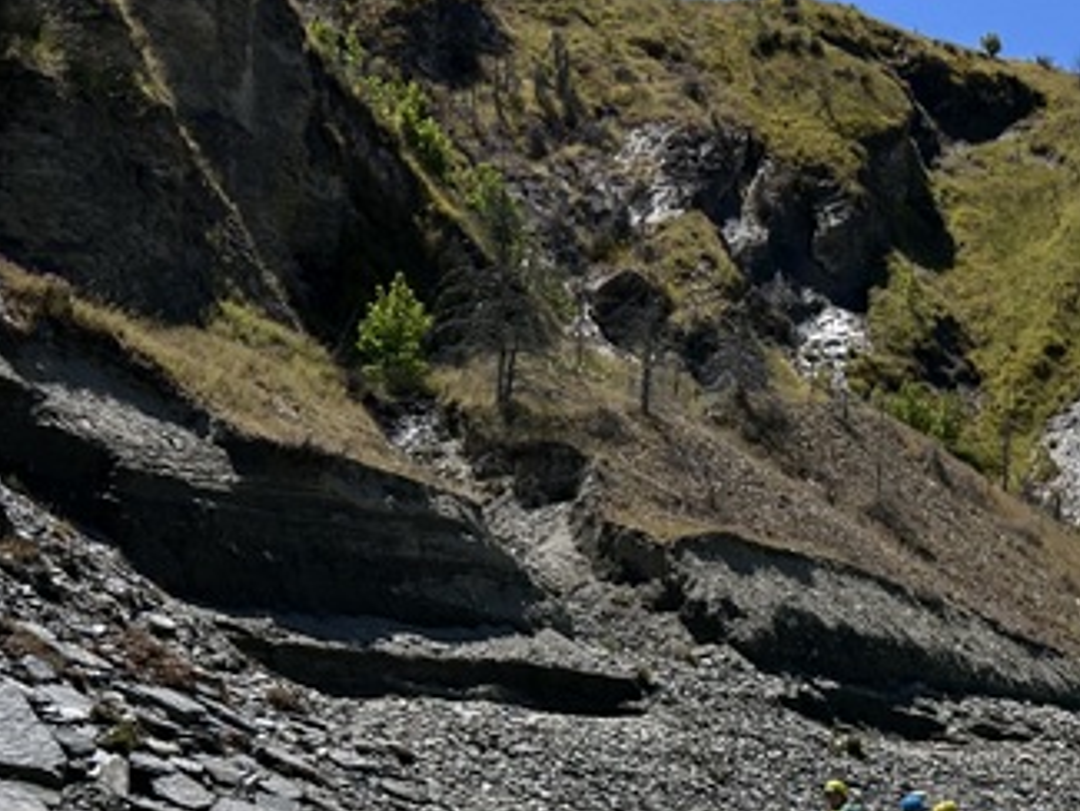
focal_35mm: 64
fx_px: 1998
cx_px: 1047
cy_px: 921
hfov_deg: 28.6
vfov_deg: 21.6
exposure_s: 1/7463
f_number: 1.5
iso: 50
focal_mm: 5.7
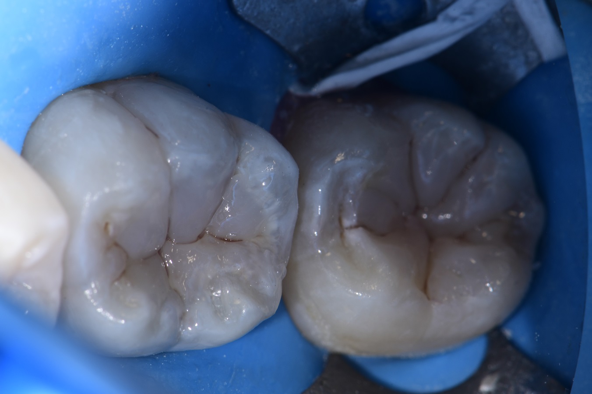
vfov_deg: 8.7
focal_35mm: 157
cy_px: 197
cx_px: 296
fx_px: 2580
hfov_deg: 13.1
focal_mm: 105
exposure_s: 1/160
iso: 200
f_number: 32
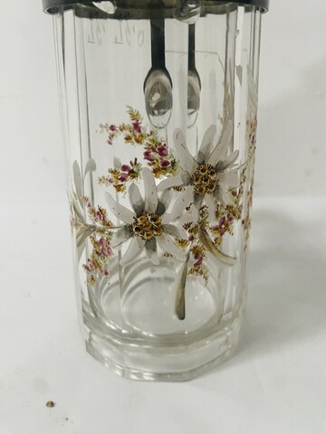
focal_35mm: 25
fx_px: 314
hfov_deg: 54.9
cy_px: 217
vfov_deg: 69.4
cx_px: 163
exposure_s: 1/51
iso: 500
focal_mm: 4.25
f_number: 1.8
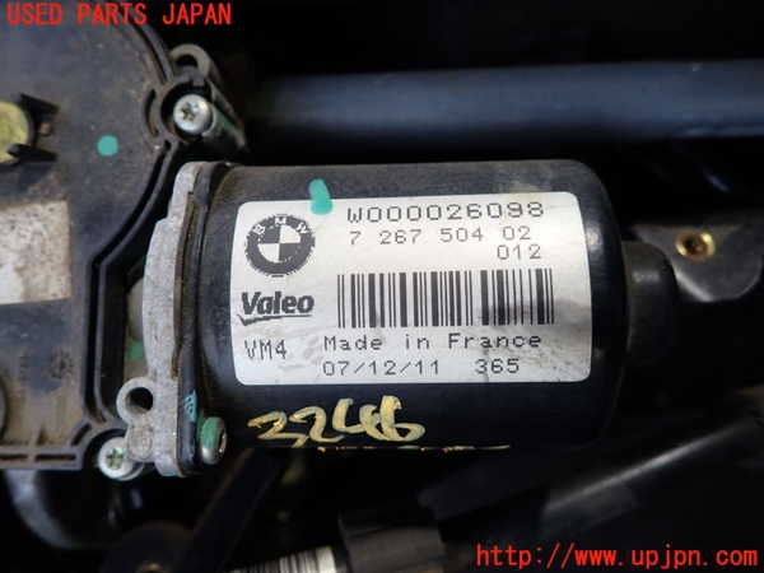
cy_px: 286
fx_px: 552
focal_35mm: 25
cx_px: 382
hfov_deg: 69.4
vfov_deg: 54.9
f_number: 2
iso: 200
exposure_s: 1/60
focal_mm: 4.5
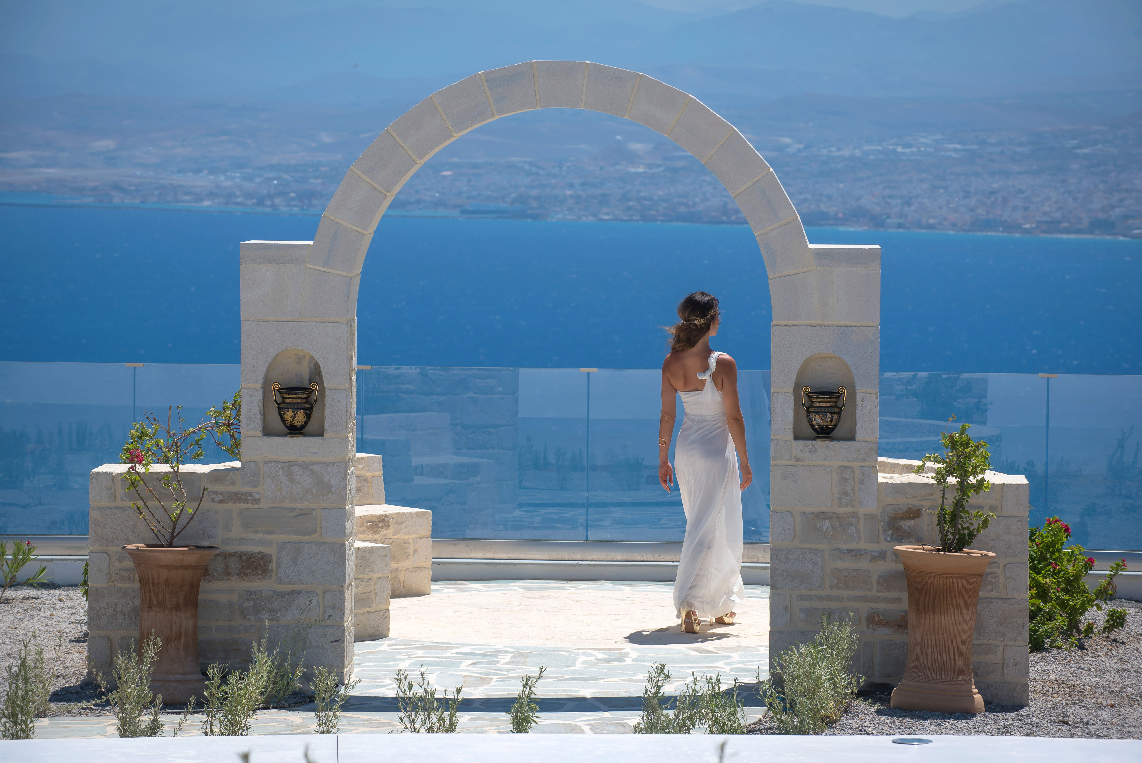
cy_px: 382
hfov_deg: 12.8
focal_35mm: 160
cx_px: 571
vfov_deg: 8.6
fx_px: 5077
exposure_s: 1/500
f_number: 9
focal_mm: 160
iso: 100
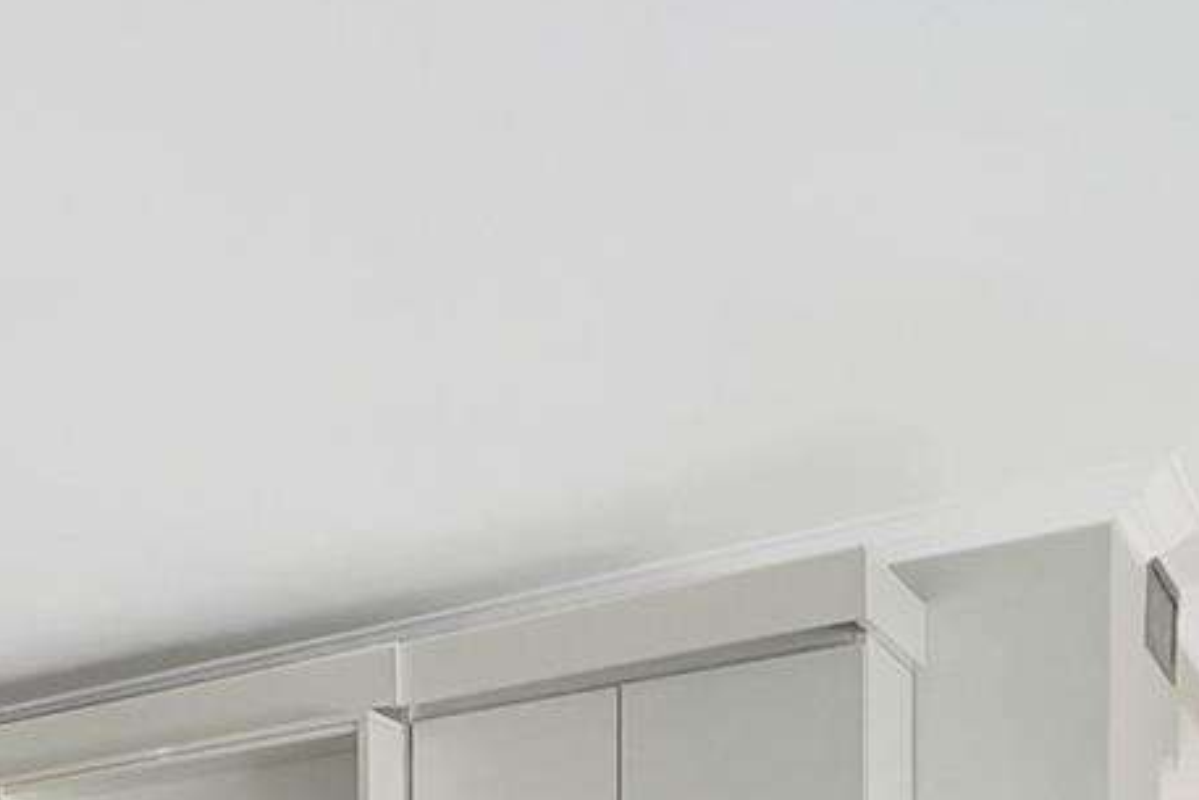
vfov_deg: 19.8
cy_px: 1258
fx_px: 1924
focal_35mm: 58
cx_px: -635
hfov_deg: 25.4
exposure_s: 1/5
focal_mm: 16.5
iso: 640
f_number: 13
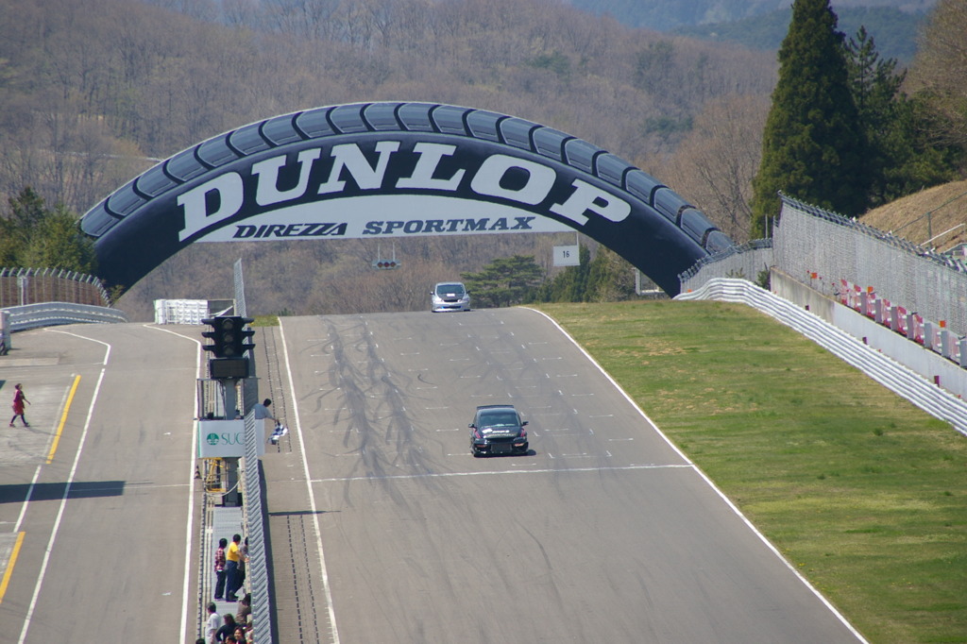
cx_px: 484
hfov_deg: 5.5
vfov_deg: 3.7
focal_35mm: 375
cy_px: 322
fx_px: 10069
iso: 200
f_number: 8
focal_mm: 250
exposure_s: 1/500
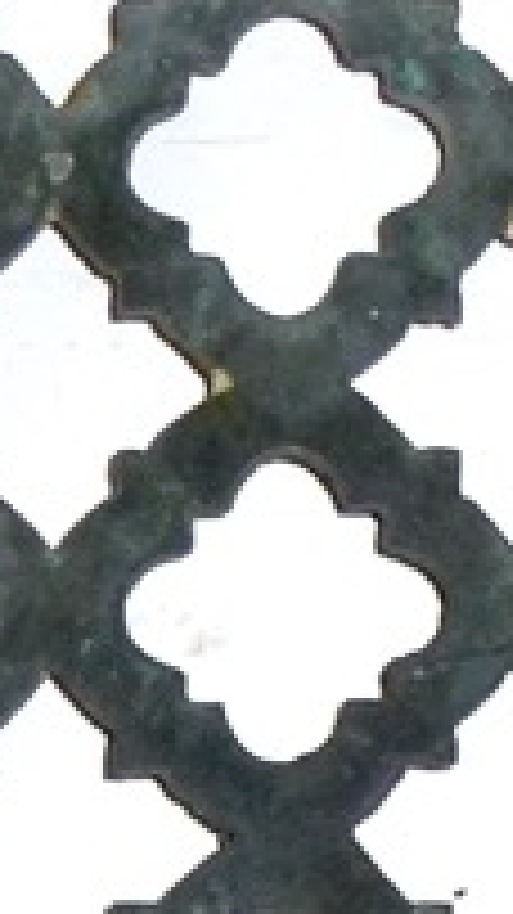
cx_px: 270
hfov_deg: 3.9
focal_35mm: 315
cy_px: 1139
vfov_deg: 6.8
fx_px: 7627
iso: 125
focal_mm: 8.7
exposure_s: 1/60
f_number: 4.1
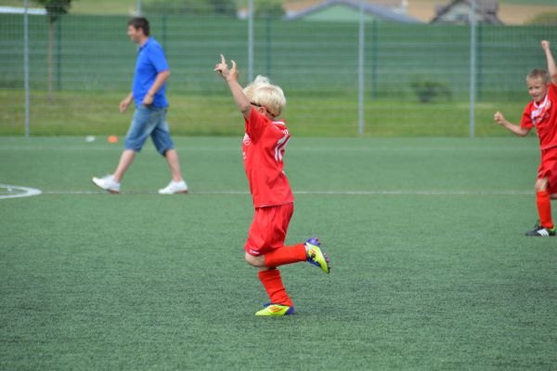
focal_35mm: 300
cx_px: 278
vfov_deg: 4.6
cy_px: 186
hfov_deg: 6.9
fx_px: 4638
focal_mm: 200
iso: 400
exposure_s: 1/1250
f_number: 5.6
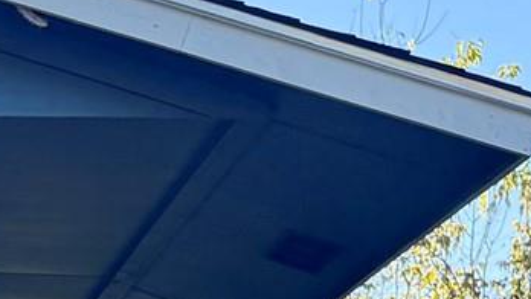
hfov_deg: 11.1
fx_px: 2169
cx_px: -850
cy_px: 407
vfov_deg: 7.8
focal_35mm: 154
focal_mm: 6.76
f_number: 1.78
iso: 100
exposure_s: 1/1337
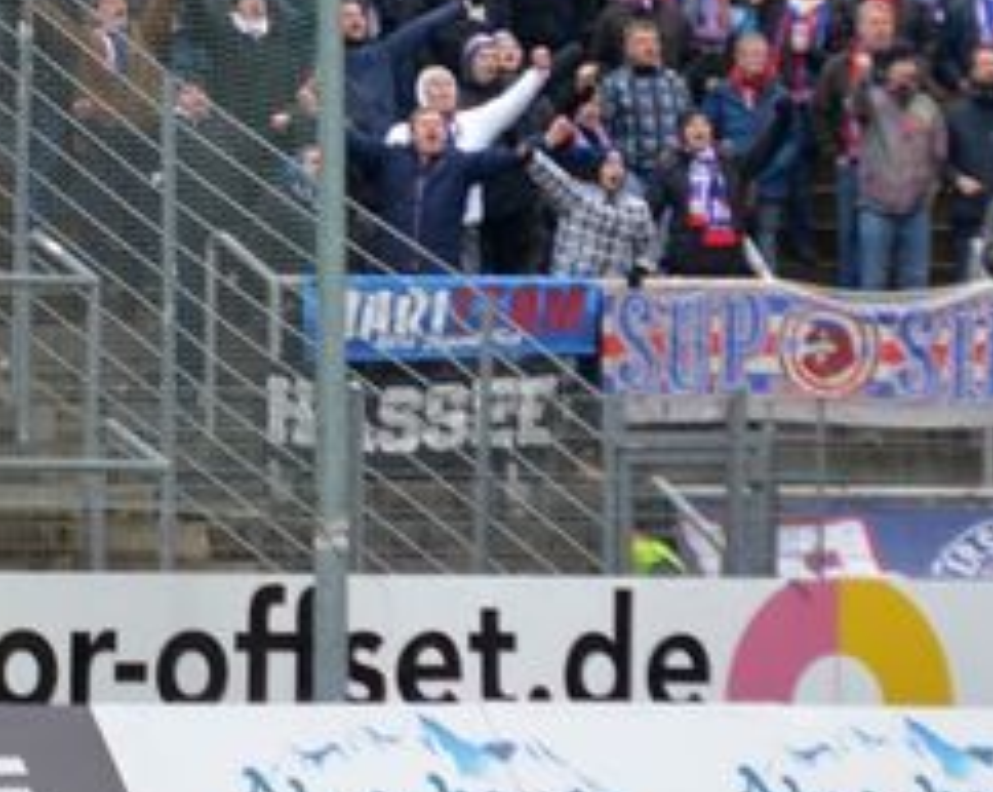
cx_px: 574
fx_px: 19491
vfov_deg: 2.3
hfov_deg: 2.9
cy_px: 57
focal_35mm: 664
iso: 800
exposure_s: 1/500
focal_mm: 200
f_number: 2.8
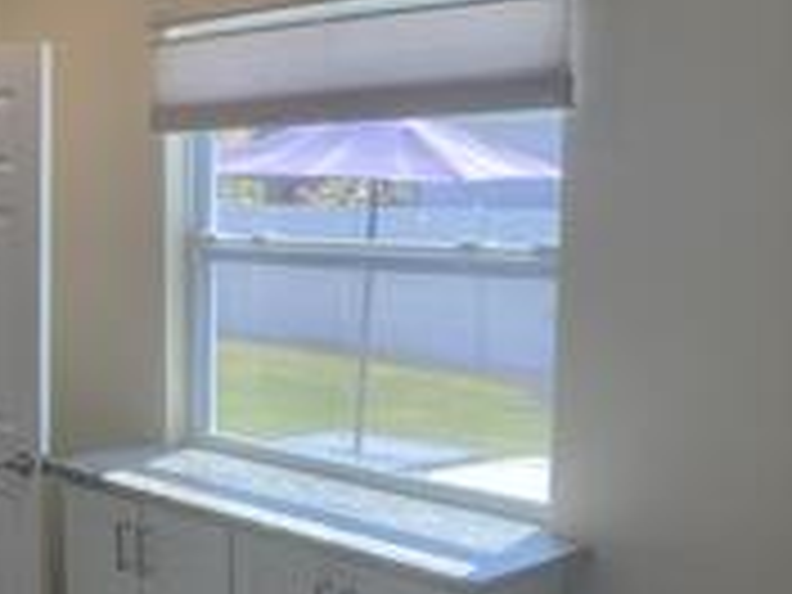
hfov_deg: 30.4
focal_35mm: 59
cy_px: 346
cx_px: 0
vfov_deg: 24.8
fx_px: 1350
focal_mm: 4.25
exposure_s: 1/179
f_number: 1.8
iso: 32
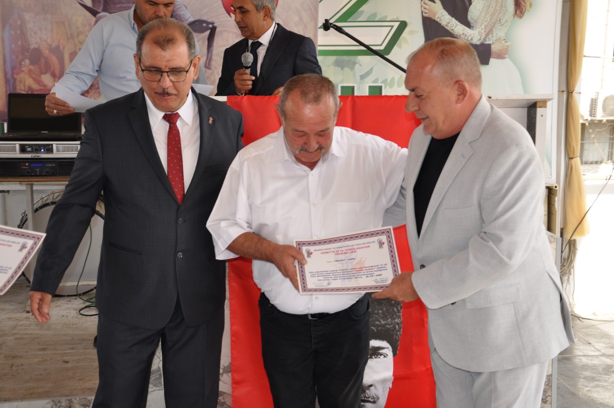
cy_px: 204
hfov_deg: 37.9
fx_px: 894
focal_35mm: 52
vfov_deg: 25.7
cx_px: 307
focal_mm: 35
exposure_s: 1/200
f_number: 4.5
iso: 200
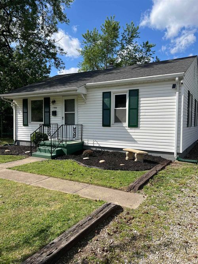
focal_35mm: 26
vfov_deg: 67.3
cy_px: 132
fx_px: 198
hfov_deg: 53.0
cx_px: 99
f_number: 1.5
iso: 50
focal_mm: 5.7
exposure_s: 1/3831
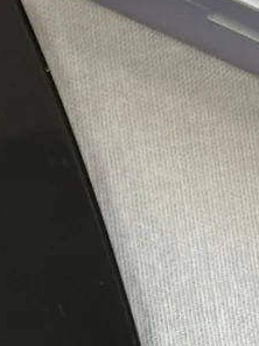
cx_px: 170
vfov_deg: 8.2
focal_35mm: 233
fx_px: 2329
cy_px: 591
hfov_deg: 6.4
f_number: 1.78
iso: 100
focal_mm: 6.76
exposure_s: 1/61
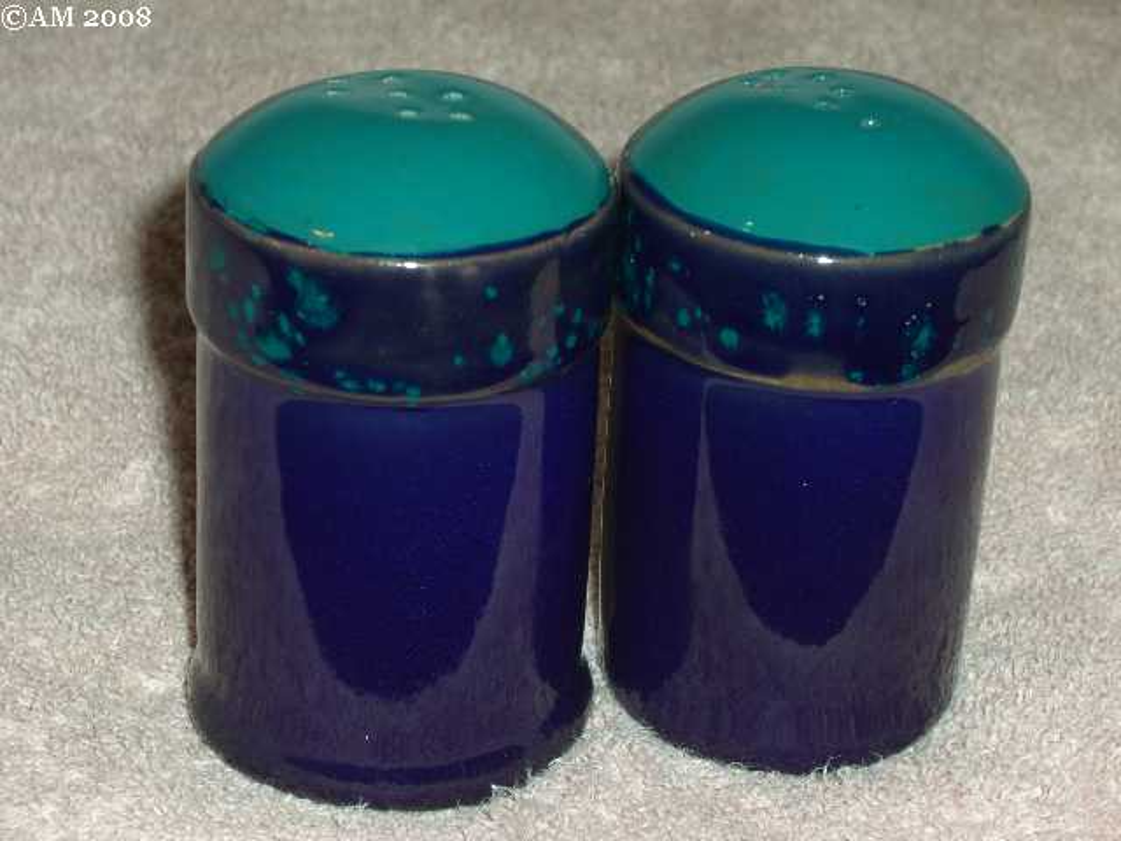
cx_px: 560
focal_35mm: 93
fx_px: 3012
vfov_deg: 15.9
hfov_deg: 21.1
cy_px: 420
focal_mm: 19.4
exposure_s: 1/30
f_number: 9.6
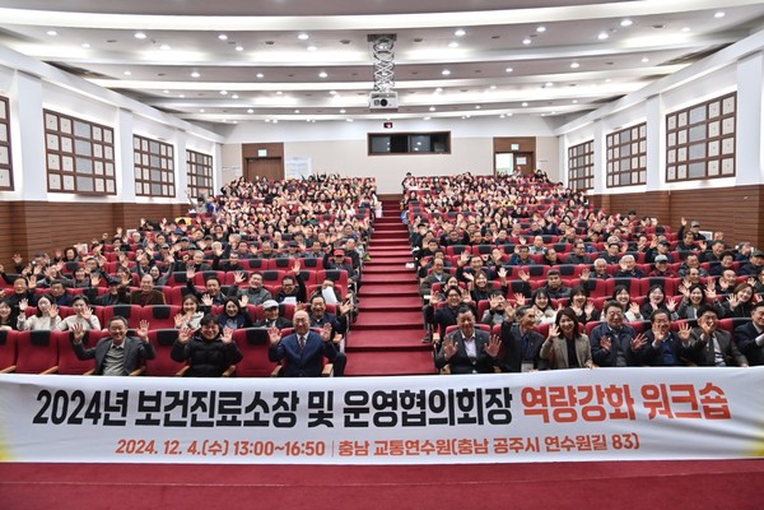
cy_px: 255
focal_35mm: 24
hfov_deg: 73.7
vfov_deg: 53.1
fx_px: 509
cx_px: 382
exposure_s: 1/200
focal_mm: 24
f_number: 4.5
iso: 2000
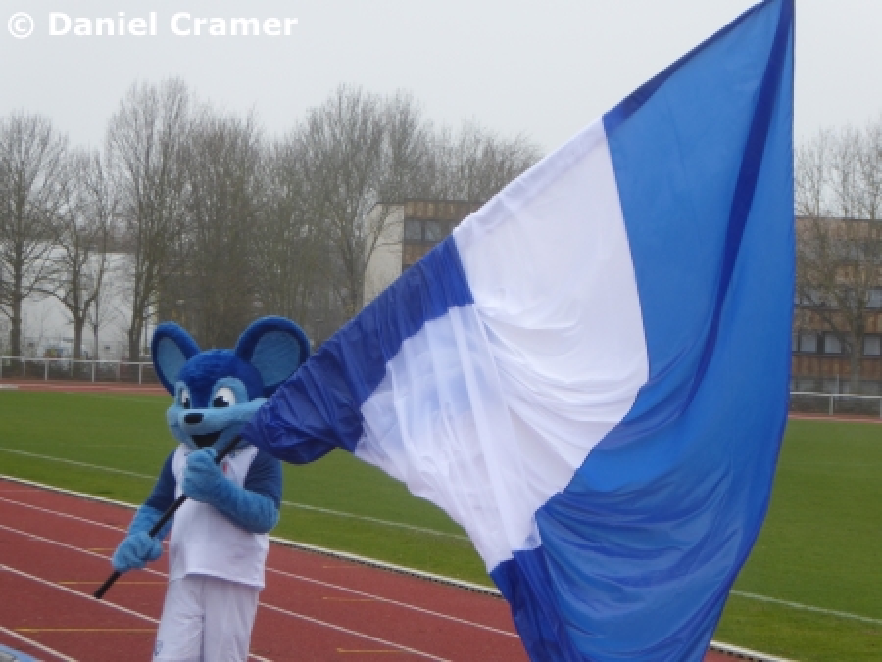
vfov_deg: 12.9
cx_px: 441
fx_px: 2932
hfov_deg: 17.1
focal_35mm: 115
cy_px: 331
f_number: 5.1
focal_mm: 20.6
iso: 100
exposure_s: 1/60
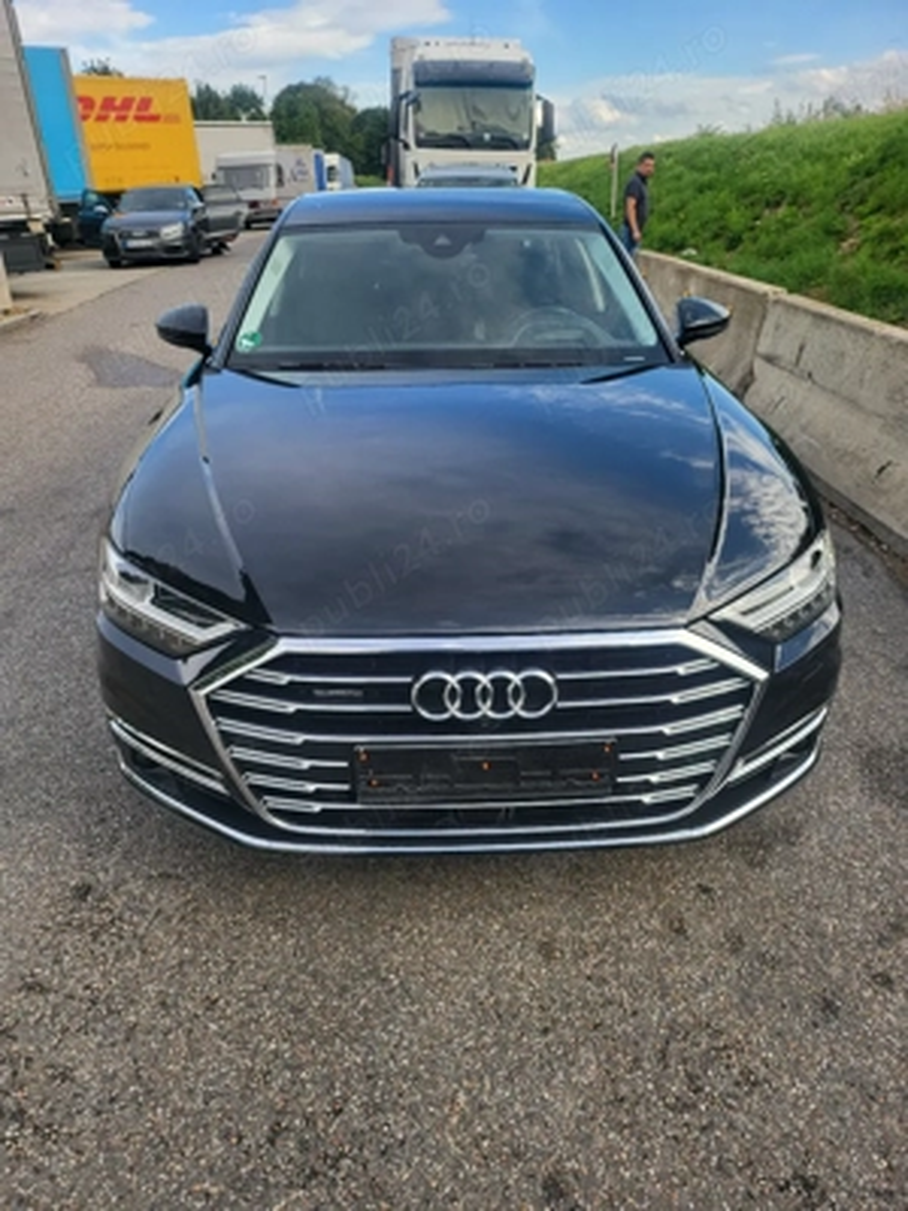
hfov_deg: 56.8
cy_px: 606
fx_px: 839
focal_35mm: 24
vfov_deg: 71.6
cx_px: 454
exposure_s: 1/667
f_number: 1.8
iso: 40
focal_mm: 5
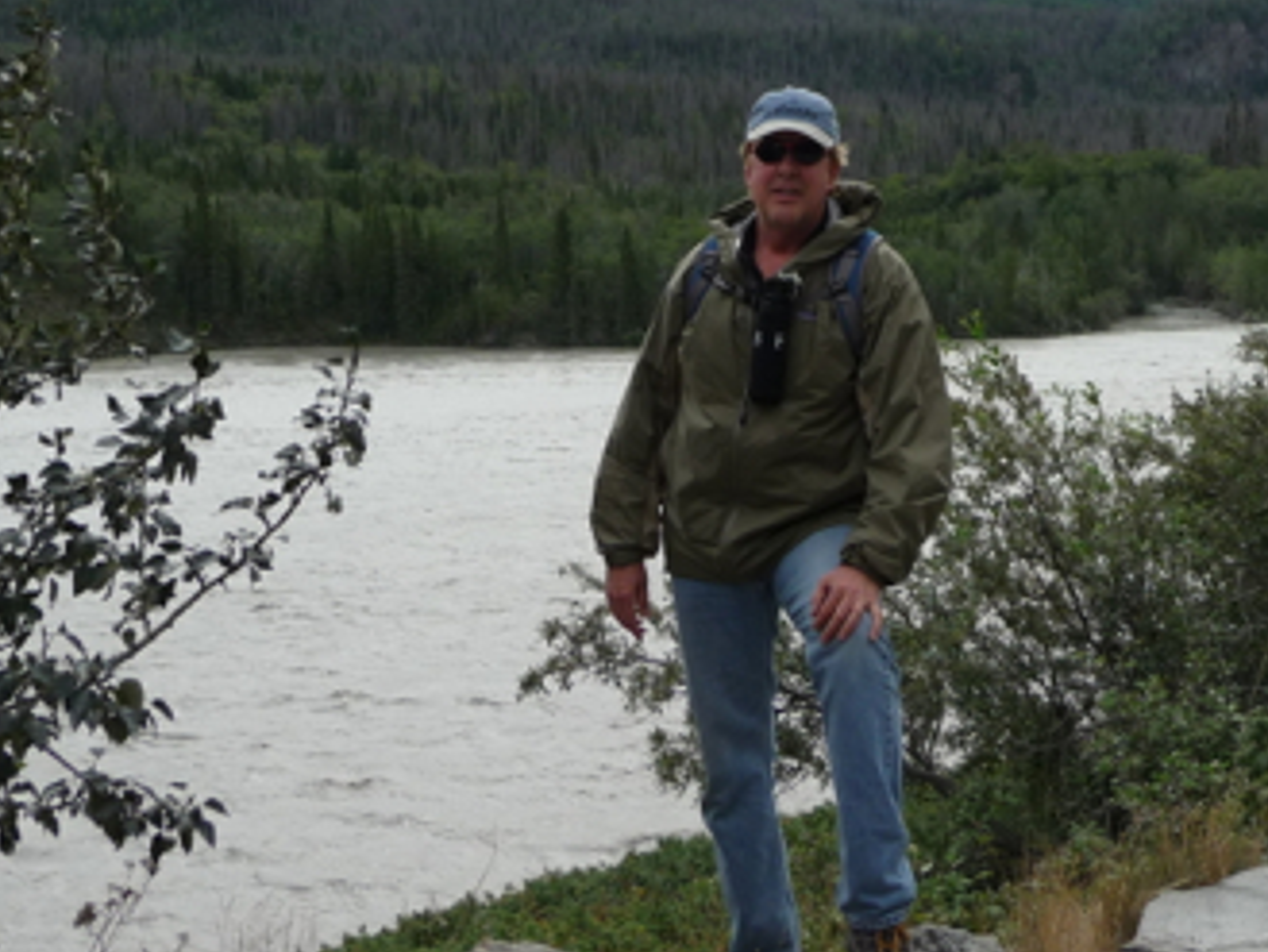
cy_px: 133
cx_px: 806
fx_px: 2968
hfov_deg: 24.0
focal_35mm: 81
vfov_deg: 18.0
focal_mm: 7.1
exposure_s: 1/640
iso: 100
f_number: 4
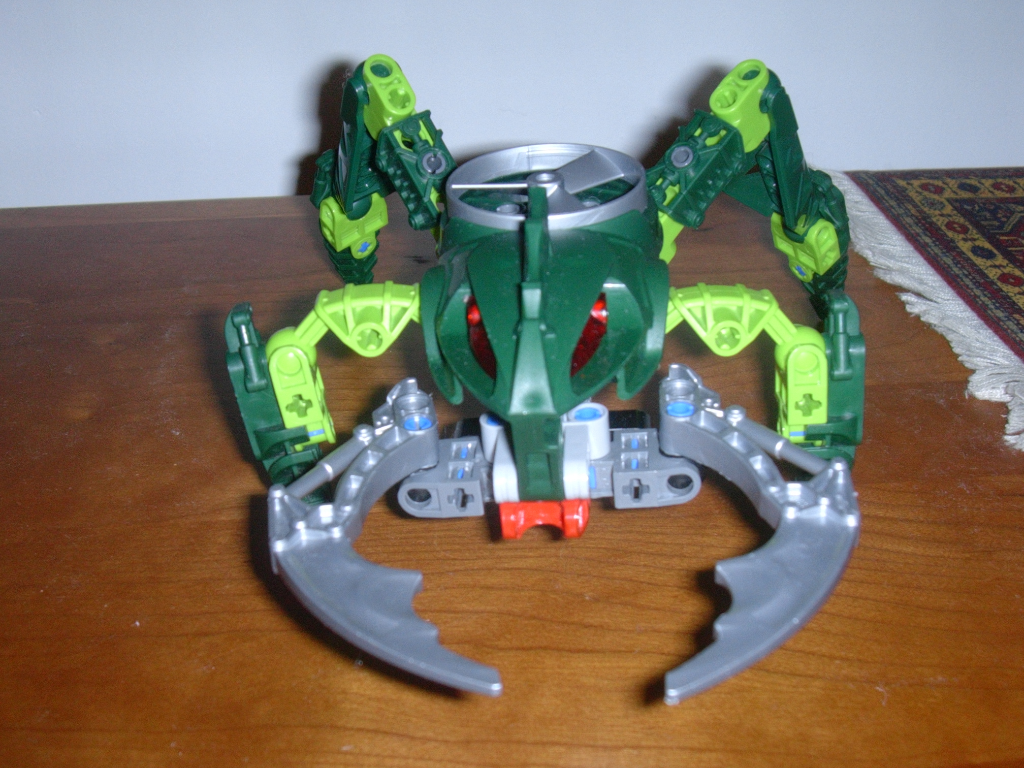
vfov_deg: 30.3
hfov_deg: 39.7
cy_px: 384
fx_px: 1420
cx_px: 512
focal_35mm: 48
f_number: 3
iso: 70
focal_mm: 7.3
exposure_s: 1/64
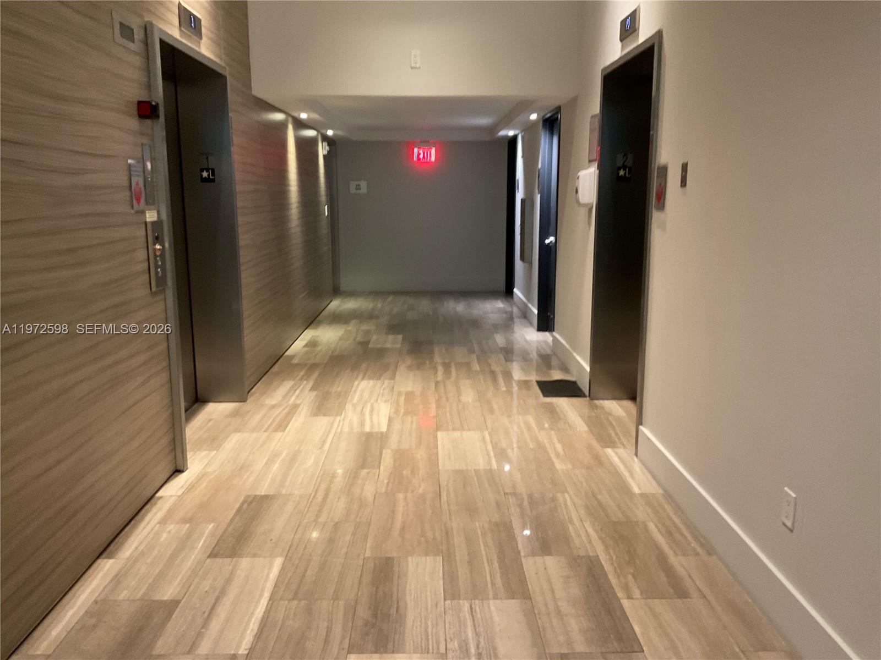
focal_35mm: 29
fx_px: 738
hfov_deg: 61.7
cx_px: 440
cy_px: 330
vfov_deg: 48.2
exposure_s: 1/40
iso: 200
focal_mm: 3
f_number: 1.8
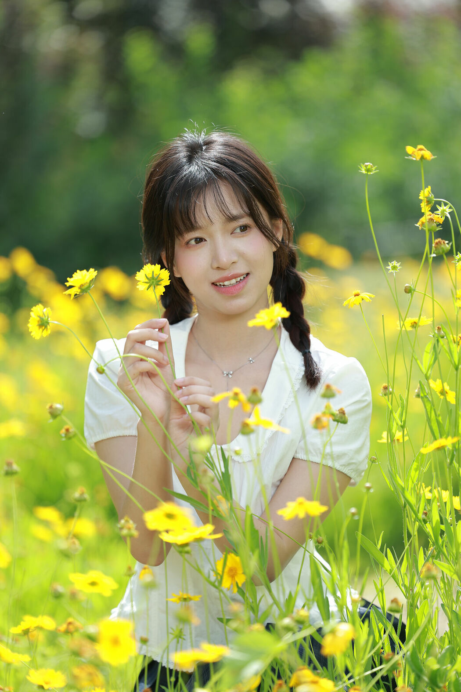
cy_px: 346
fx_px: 3208
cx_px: 230
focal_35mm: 167
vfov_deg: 12.3
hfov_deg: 8.2
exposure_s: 1/500
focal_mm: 168
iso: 100
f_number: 2.8
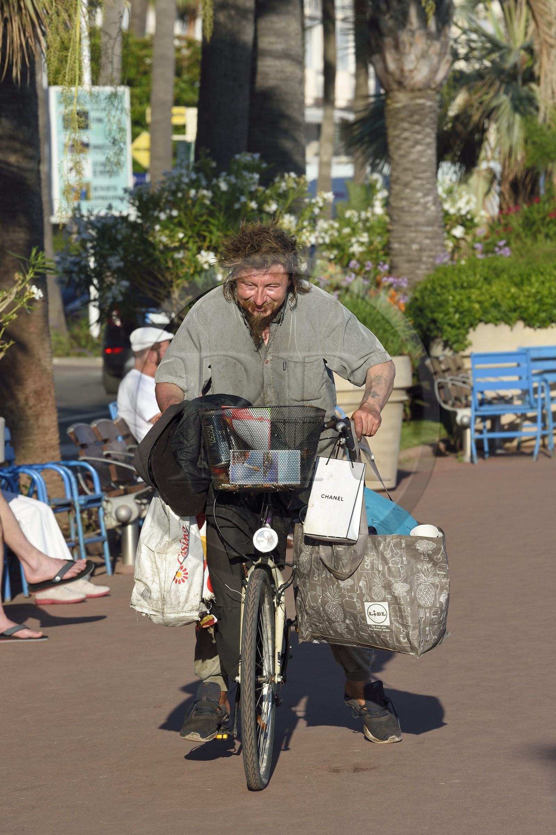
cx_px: 278
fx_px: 4285
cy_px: 418
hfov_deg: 7.4
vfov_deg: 11.1
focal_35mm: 185
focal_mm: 185
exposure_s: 1/320
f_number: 10
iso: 200
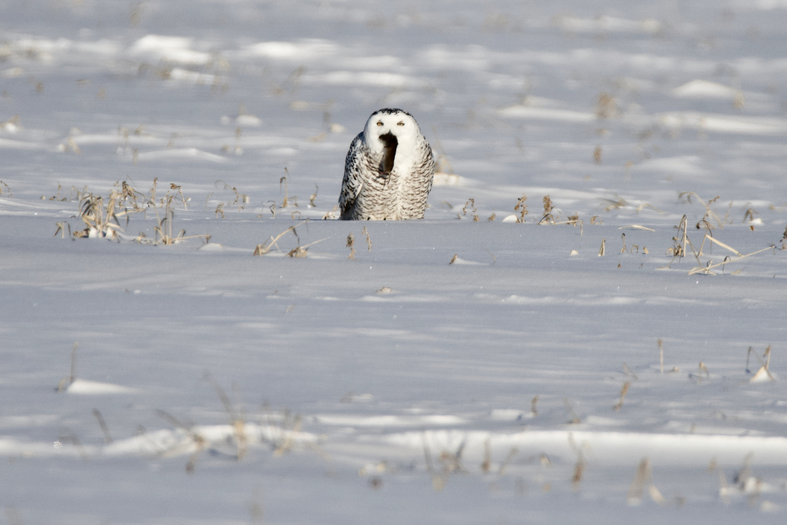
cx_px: 394
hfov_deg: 2.3
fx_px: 19673
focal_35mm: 900
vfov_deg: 1.5
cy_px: 262
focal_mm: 600
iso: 320
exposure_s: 1/2500
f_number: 7.1
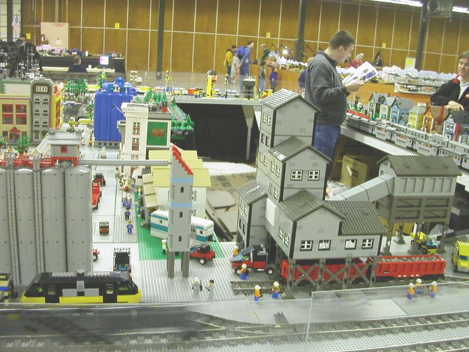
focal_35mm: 37
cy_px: 176
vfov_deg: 38.7
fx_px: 501
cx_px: 234
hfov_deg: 50.1
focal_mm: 5.6
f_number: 2.7
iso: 100
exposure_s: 1/7.1
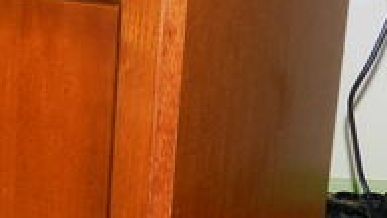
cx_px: -56
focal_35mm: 109
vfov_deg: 11.1
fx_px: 1119
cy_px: 125
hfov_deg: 18.7
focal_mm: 5.6
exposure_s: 1/30
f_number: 3.7
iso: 200
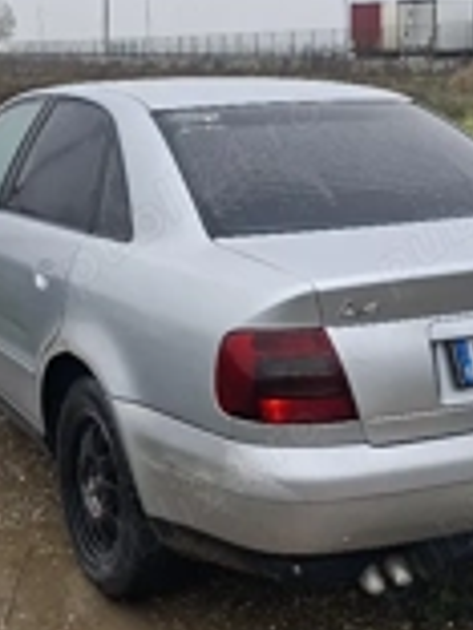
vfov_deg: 32.6
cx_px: 271
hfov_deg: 24.8
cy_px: 238
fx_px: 1075
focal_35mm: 59
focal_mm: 5.54
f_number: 1.8
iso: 50
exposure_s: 1/164
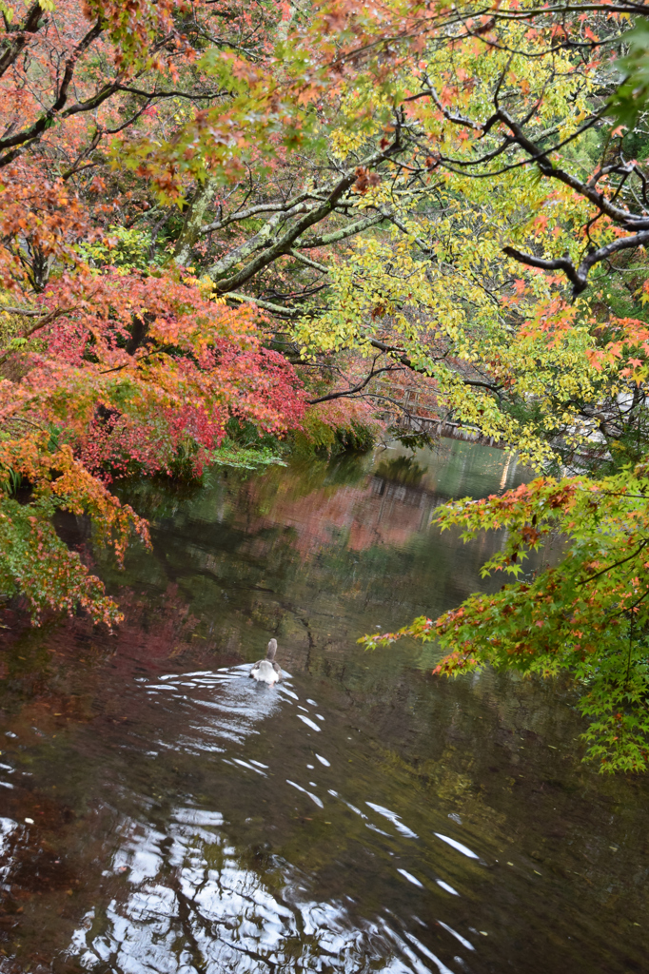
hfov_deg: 29.8
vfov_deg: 43.6
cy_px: 487
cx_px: 324
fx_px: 1218
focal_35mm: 45
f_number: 6.3
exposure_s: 1/15
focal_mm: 30
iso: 900
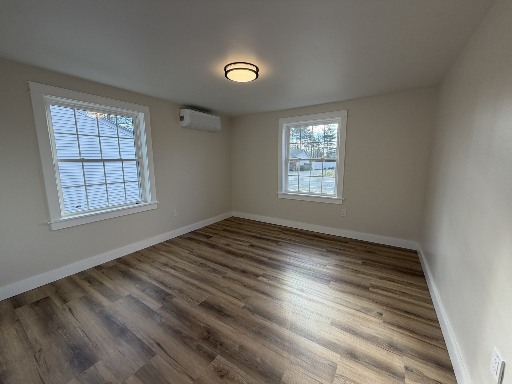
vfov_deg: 85.7
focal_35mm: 14
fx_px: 207
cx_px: 256
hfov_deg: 102.1
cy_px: 192
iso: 64
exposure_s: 1/120
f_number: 2.2
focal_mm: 2.22
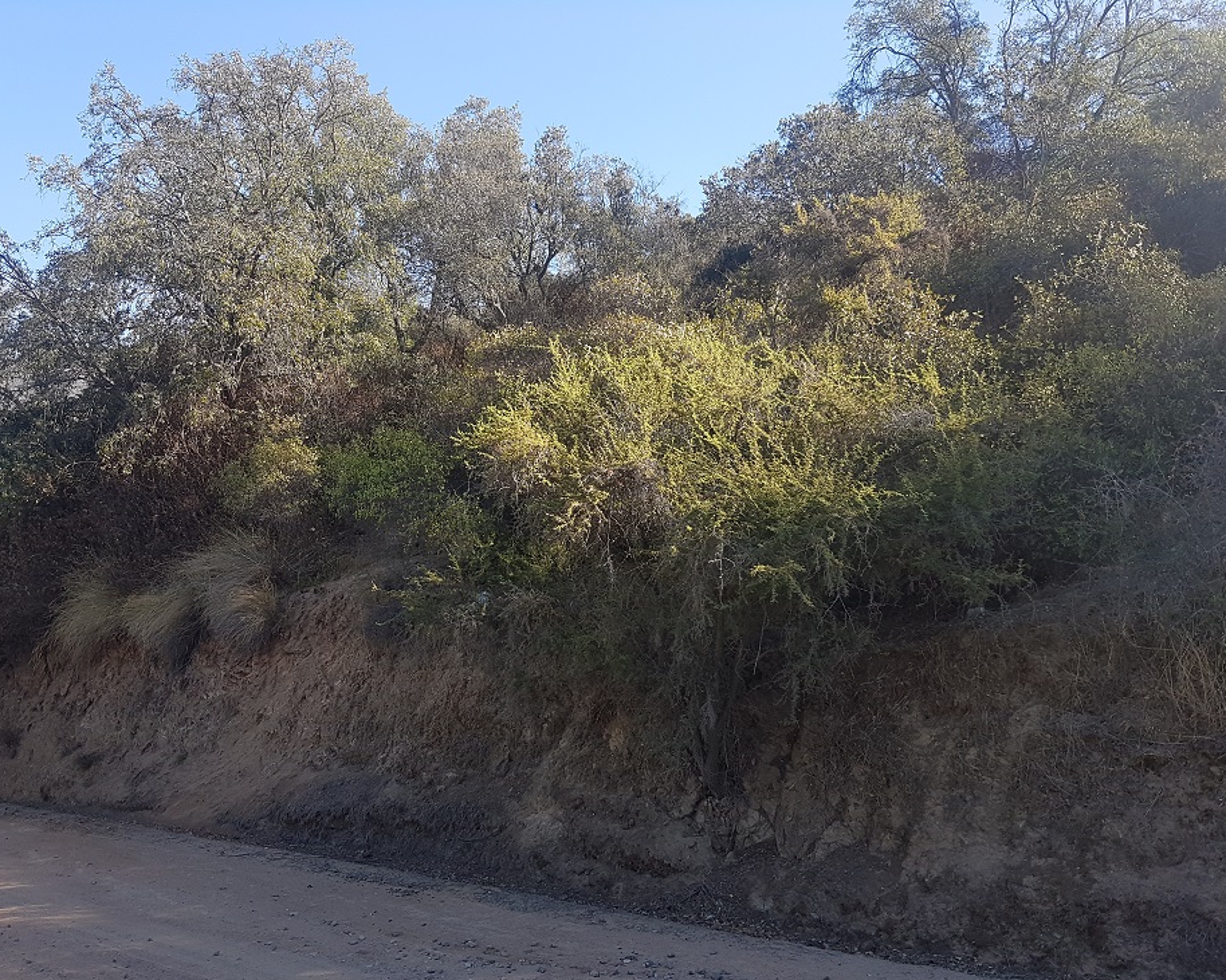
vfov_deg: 51.5
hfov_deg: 62.2
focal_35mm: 28
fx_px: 1016
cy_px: 504
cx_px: 575
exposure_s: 1/590
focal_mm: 4.2
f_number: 1.7
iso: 40
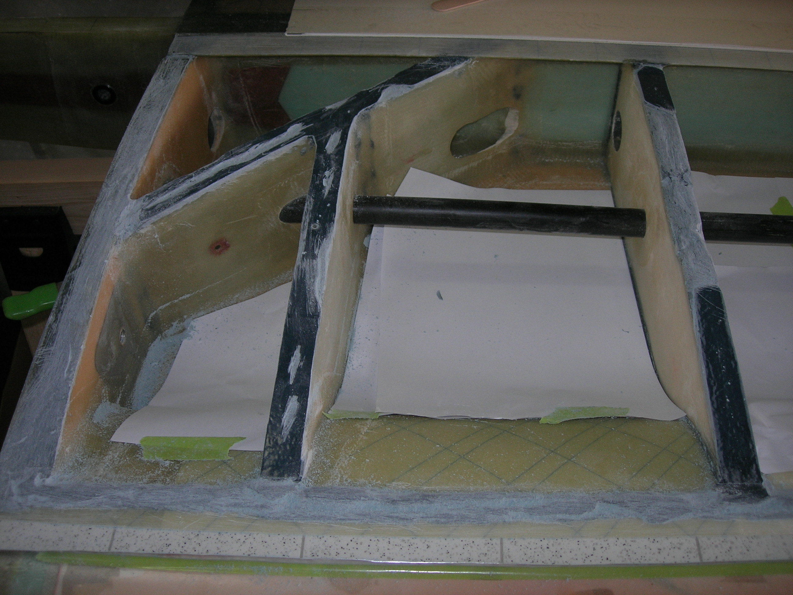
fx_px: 871
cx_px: 396
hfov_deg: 49.0
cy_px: 298
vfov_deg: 37.7
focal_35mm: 38
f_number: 2.8
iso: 64
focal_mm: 7.8
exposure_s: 1/60.1
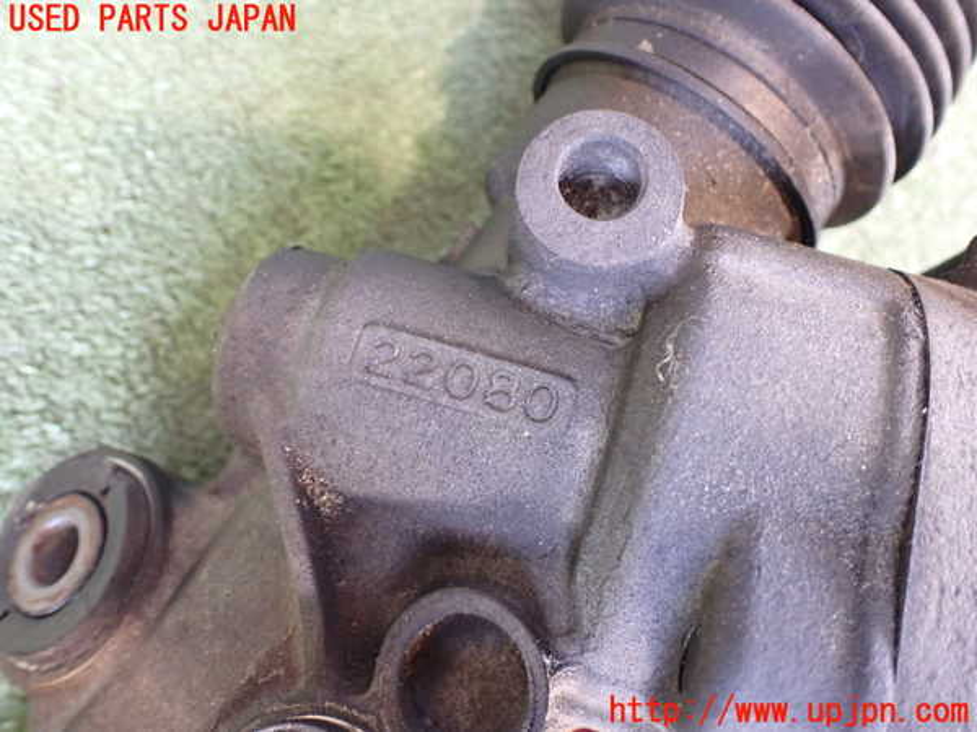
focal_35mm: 30
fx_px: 847
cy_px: 366
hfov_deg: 60.0
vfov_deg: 46.8
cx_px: 488
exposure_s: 1/30
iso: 800
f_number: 2.3
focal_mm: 5.4
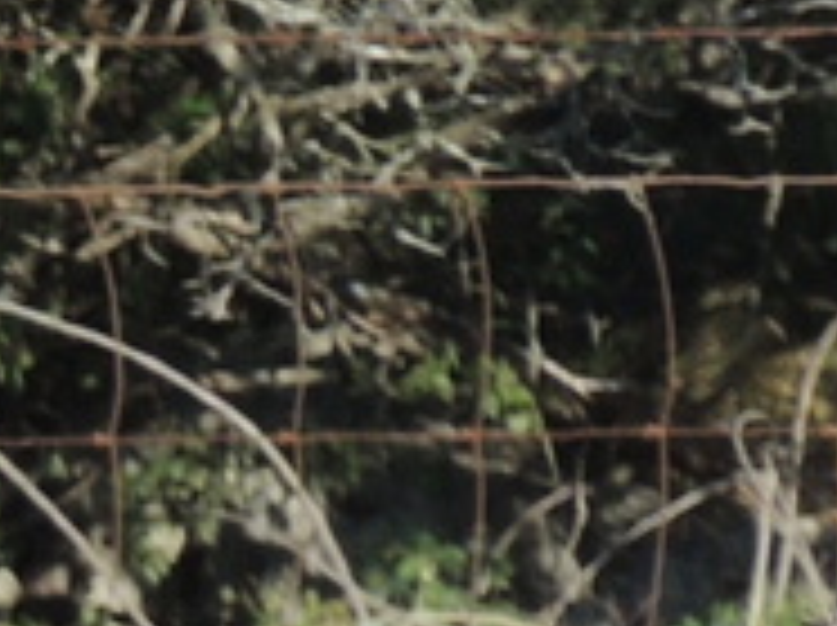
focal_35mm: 3790
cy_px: 1711
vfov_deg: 0.4
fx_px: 91522
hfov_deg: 0.5
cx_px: -1431
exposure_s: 1/400
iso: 100
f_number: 4.9
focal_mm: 98.1
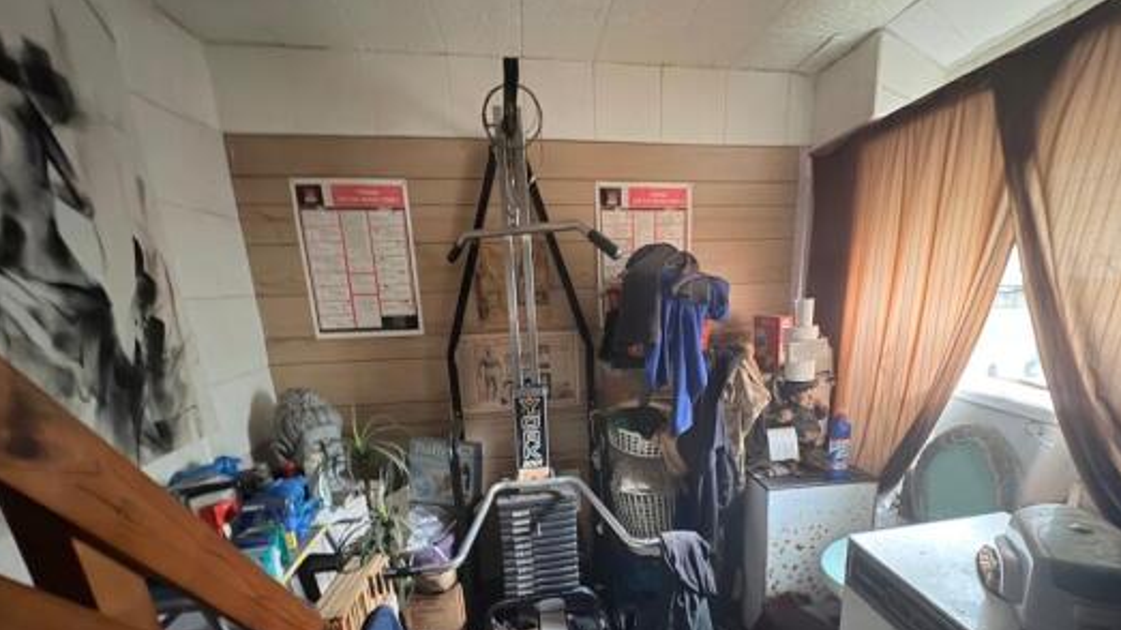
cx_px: 601
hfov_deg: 95.8
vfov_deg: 62.2
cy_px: 425
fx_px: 505
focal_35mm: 17
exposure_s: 1/8
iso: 400
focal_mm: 2.22
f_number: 2.2
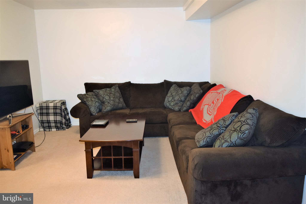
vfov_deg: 43.6
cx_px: 153
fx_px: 255
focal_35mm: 30
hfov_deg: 61.9
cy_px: 102
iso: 1250
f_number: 3.5
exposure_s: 1/60
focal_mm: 20
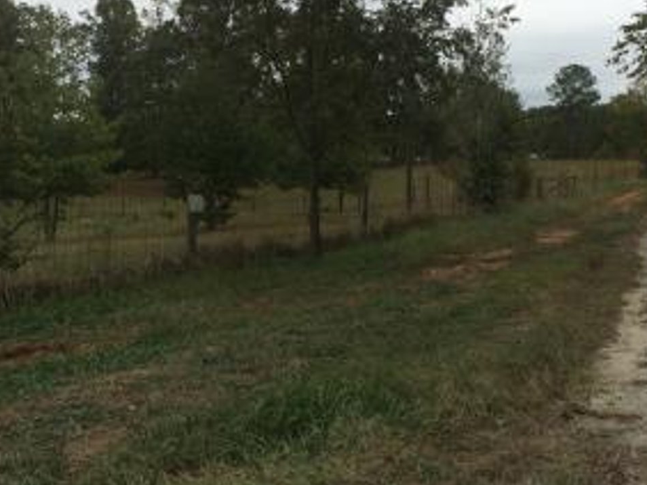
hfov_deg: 41.2
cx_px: 346
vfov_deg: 31.4
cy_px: 178
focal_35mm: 46
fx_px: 860
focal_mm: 4.15
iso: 32
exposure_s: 1/2283
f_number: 2.2
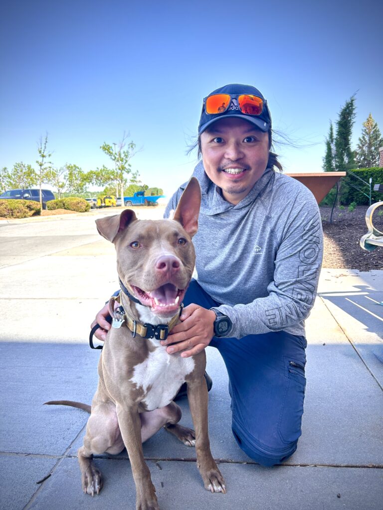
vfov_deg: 67.3
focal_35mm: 26
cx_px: 192
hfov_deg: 53.1
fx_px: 384
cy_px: 255
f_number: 1.5
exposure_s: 1/873
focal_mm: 5.7
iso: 50
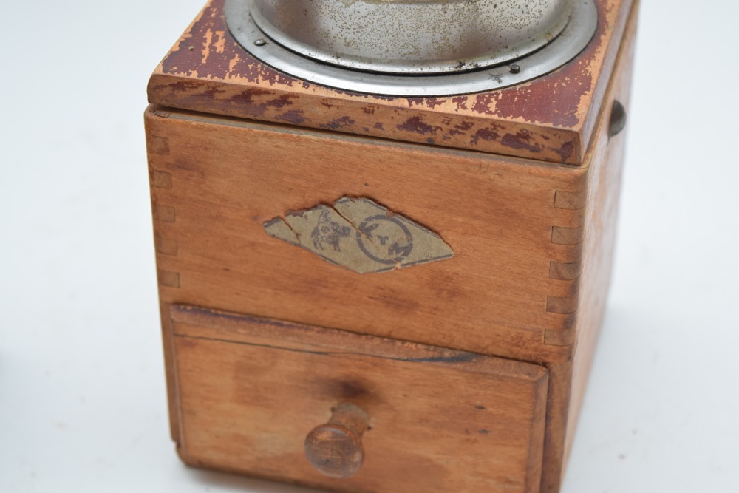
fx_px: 1694
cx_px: 370
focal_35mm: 82
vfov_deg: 16.6
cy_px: 246
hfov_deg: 24.6
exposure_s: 1/100
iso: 800
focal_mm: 55
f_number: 5.6
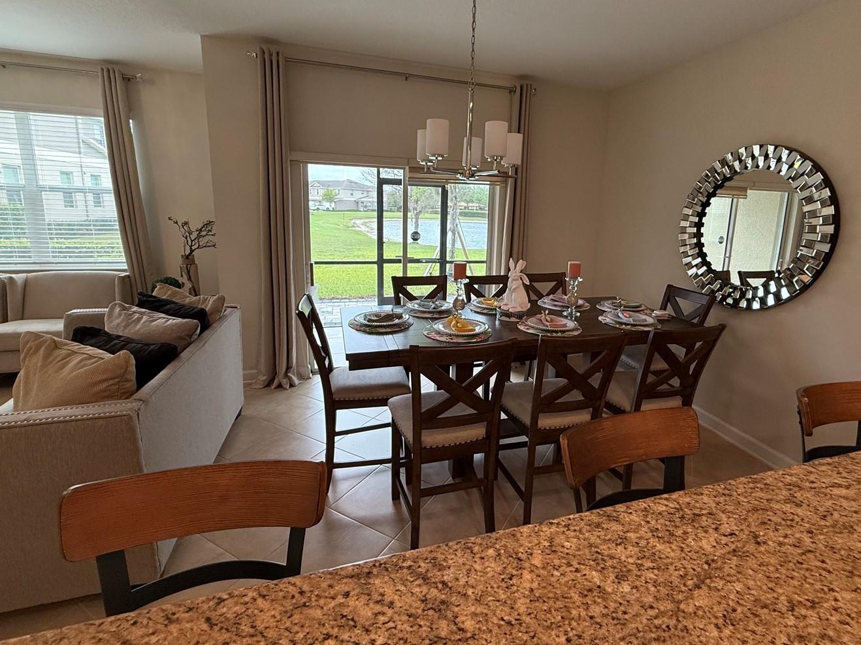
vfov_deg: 74.4
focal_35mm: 17
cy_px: 281
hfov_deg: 90.7
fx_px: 423
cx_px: 476
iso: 200
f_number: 2.2
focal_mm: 2.22
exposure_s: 1/120
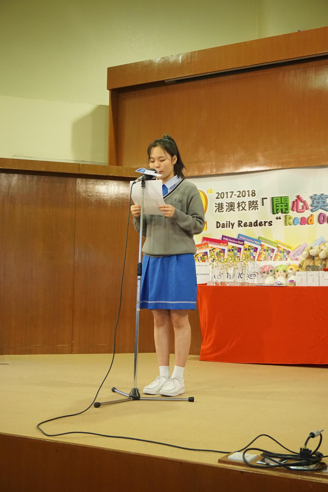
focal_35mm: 46
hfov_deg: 28.9
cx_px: 164
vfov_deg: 42.3
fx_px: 635
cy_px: 246
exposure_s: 1/60
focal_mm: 31
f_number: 5
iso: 2000
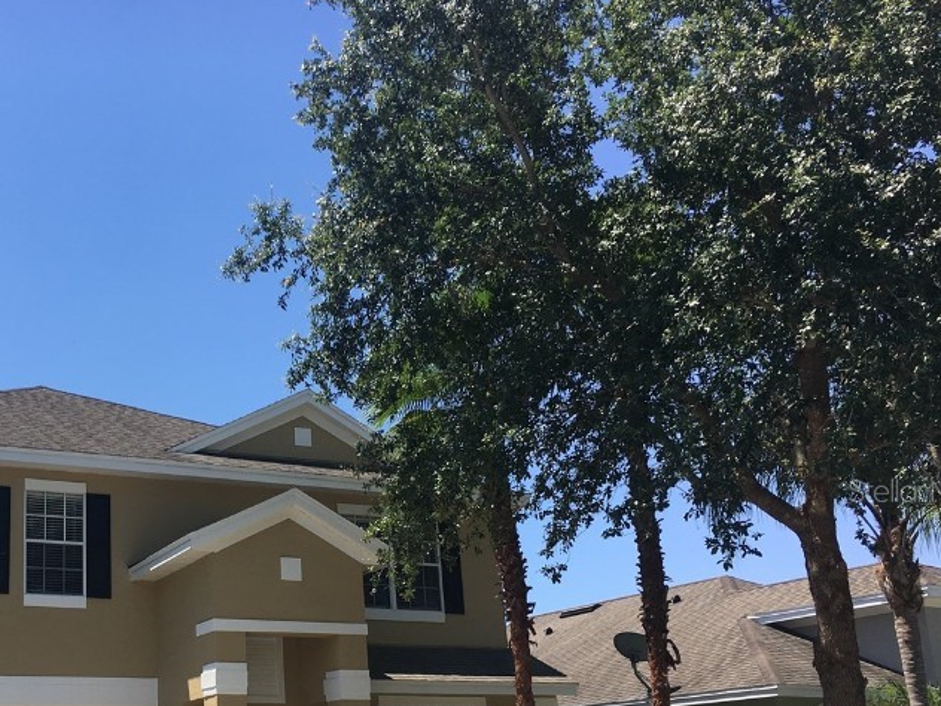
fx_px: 1278
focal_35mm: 47
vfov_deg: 30.6
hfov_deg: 39.3
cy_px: 490
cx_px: 226
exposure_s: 1/1374
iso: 25
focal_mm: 4.15
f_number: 2.2
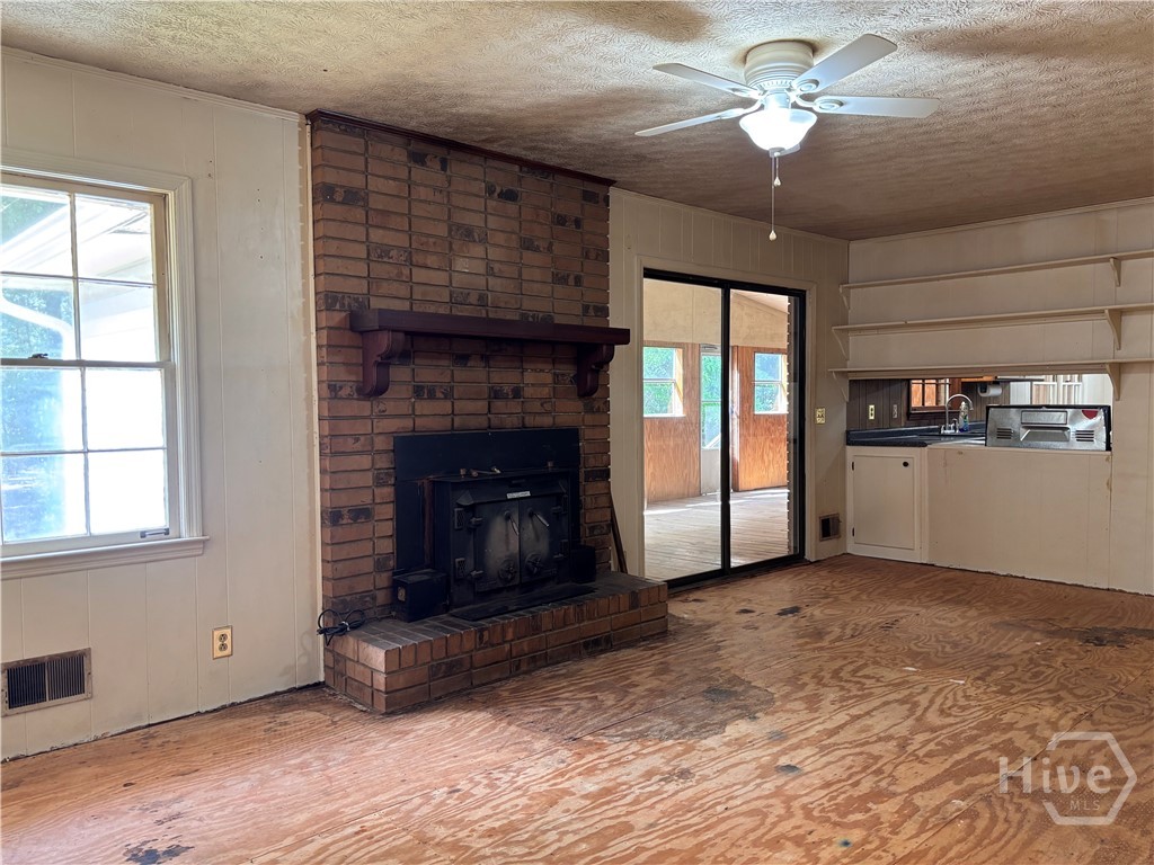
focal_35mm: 26
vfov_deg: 53.1
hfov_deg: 67.3
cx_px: 577
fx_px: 867
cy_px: 432
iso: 200
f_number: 1.6
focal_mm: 5.96
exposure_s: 1/60
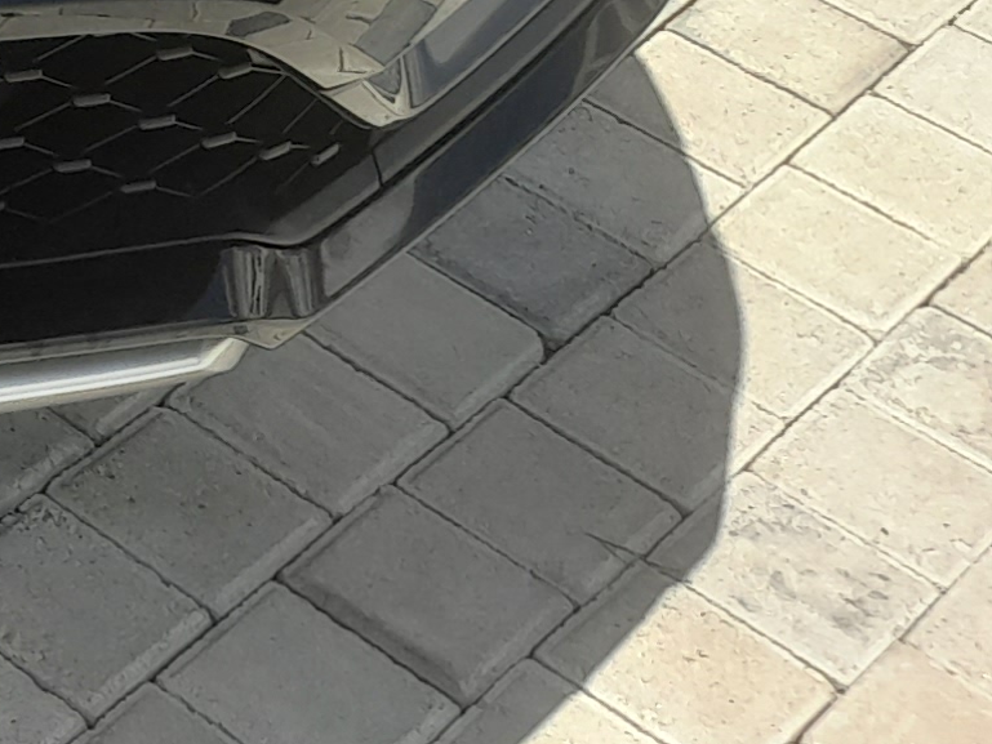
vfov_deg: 9.9
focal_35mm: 130
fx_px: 3726
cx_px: -1196
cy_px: -1109
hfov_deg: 12.6
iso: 20
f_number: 2
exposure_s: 1/464
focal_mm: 4.6
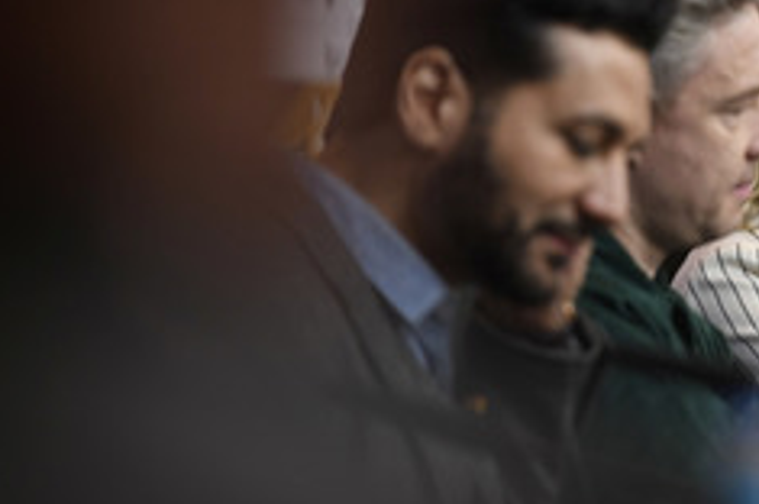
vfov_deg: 3.6
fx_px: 8085
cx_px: 712
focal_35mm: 384
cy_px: 171
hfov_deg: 5.4
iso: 1250
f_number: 3.5
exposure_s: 1/320
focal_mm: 200
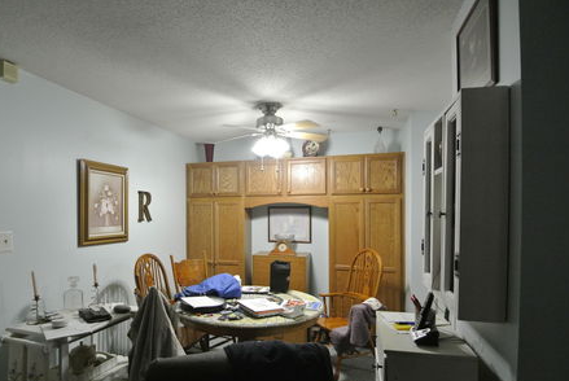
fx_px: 332
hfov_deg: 80.9
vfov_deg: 59.5
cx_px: 254
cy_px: 208
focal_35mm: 21
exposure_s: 1/60
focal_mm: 6.7
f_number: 3.5
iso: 900
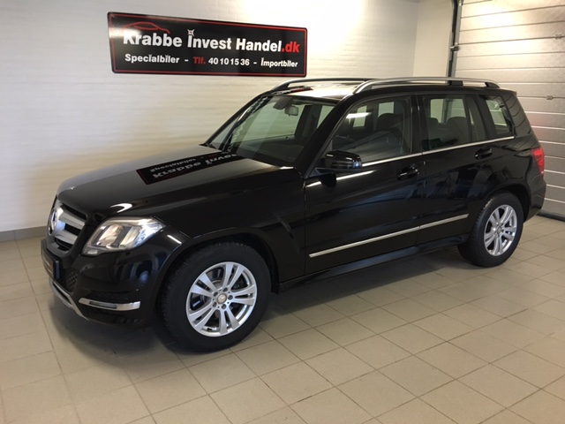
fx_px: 473
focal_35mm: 29
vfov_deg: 48.2
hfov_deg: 61.7
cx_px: 282
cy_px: 212
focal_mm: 4.15
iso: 160
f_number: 2.2
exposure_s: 1/33
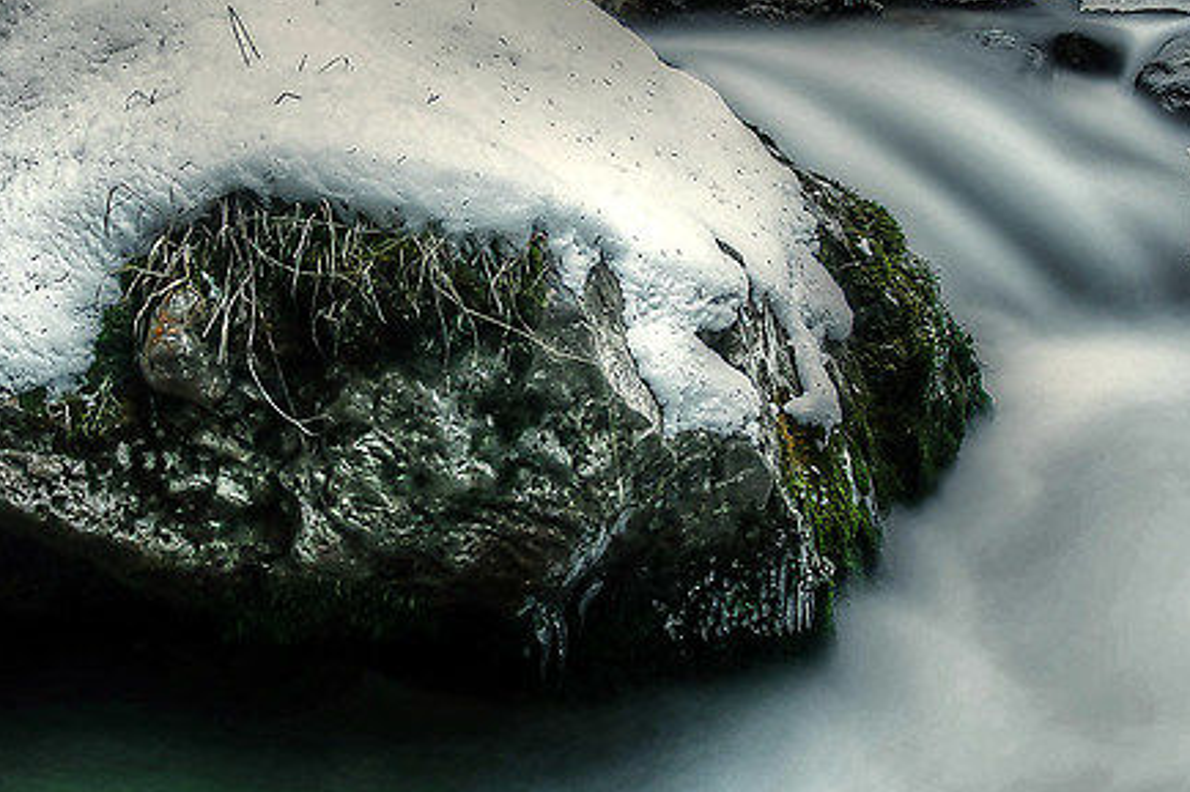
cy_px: 267
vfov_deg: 11.8
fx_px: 3833
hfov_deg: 17.6
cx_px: 521
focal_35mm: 116
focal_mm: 28
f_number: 7.1
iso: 200
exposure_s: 8
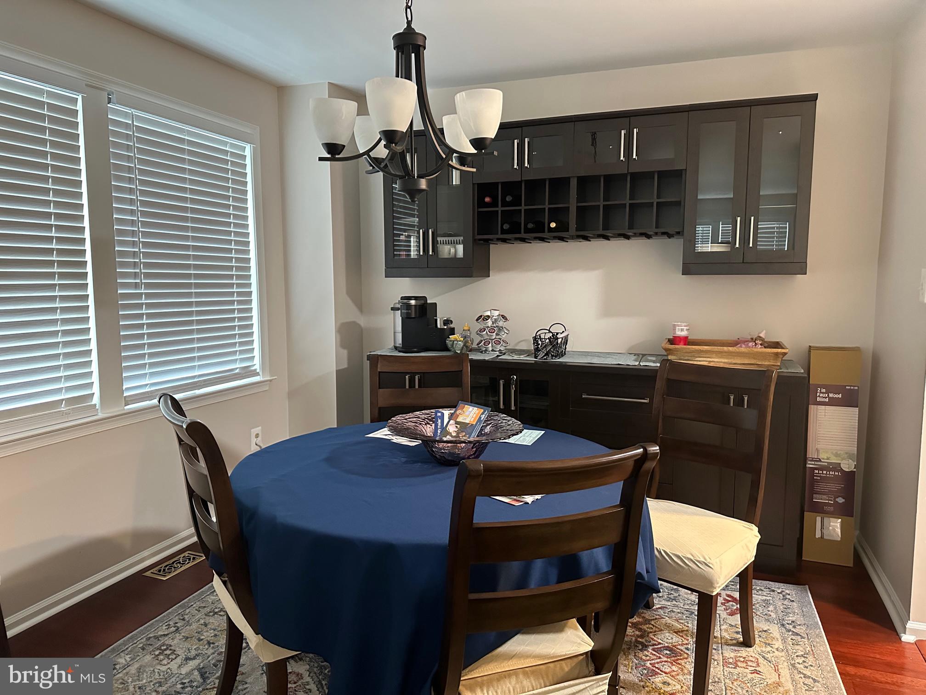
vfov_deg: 56.8
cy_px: 348
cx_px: 463
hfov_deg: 71.6
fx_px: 642
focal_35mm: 24
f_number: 1.78
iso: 800
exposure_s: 1/60
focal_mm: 6.86
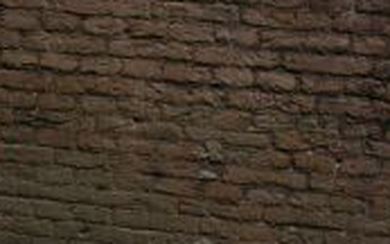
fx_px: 1158
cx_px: -38
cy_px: 264
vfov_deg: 11.8
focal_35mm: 109
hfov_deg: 18.4
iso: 70
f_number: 2.9
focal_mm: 6.7
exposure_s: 1/186
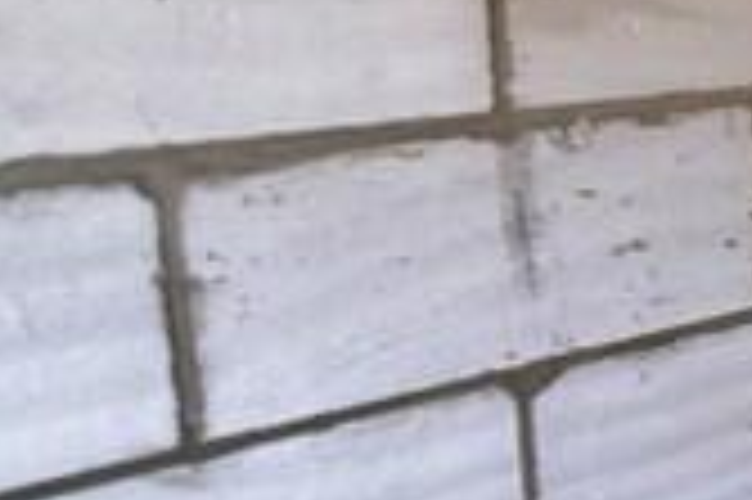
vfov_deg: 13.5
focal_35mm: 101
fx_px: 2109
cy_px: 198
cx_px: 2008
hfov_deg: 12.8
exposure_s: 1/60
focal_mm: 11
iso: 320
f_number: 4
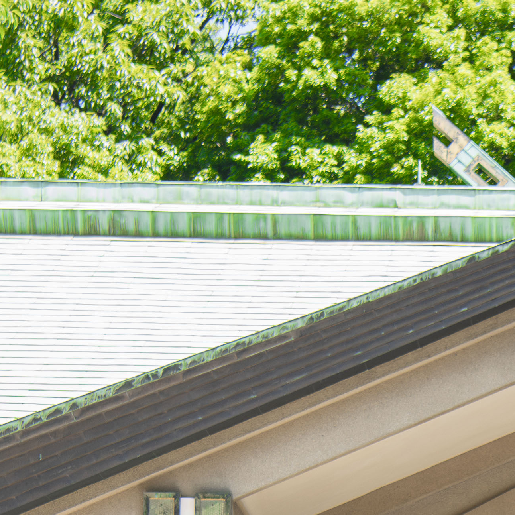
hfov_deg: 7.6
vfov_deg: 7.4
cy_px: 990
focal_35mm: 228
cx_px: 653
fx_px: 3838
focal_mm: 42
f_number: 5.6
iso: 200
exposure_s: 1/160
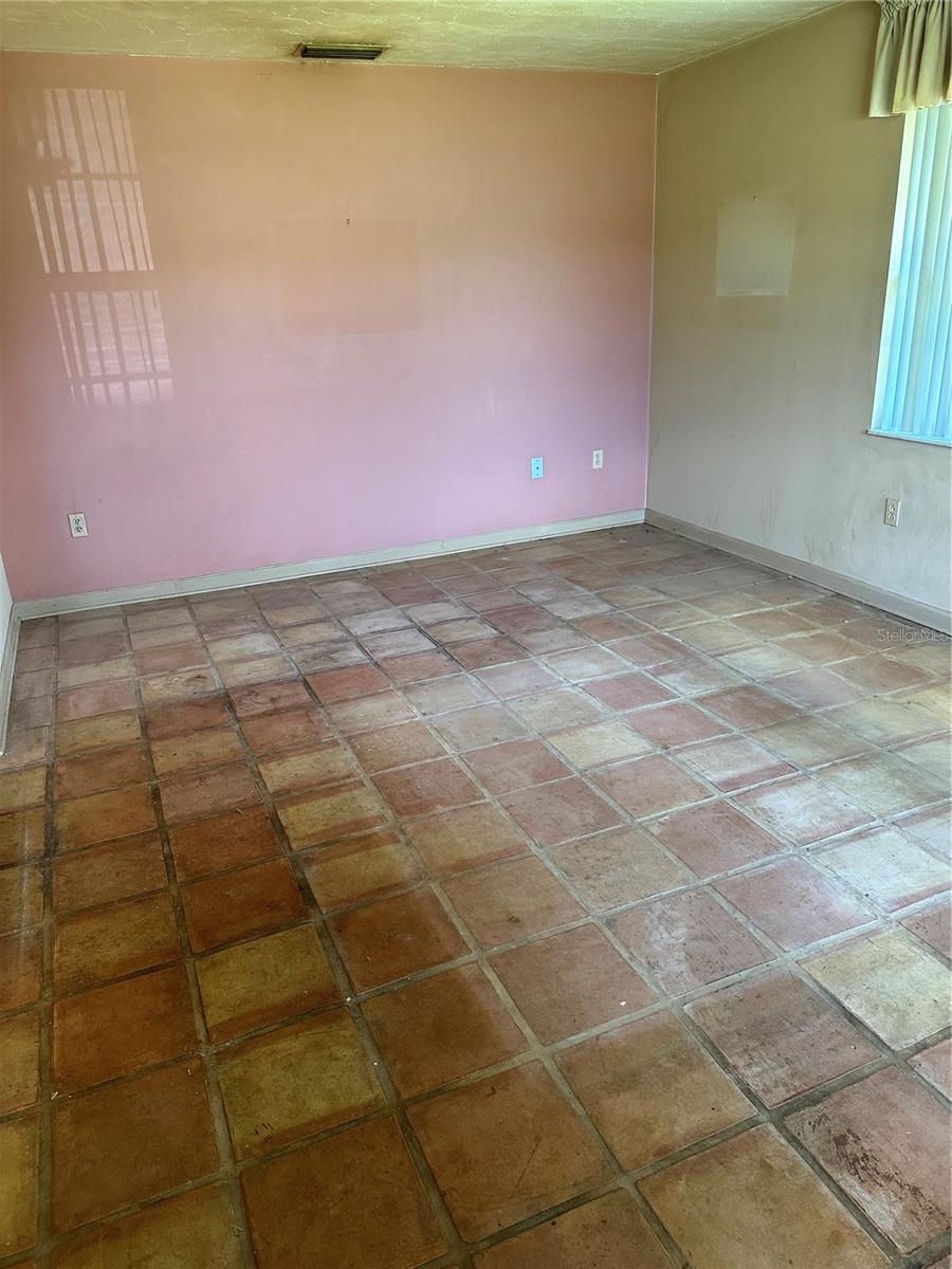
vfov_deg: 71.6
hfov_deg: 56.8
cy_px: 634
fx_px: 880
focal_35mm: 24
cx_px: 476
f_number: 1.78
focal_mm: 6.86
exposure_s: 1/79
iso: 250
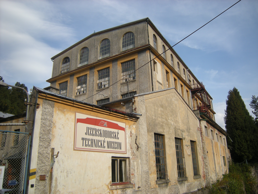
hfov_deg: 63.4
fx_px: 209
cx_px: 129
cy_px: 97
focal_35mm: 28
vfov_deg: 49.7
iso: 64
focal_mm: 4.7
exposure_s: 1/218
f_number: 5.6
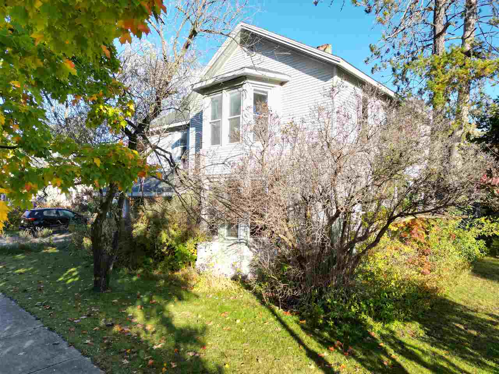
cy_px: 187
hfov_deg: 71.6
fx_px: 346
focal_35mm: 24
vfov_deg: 56.8
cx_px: 250
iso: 110
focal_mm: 6.72
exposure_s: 1/1000
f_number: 1.7
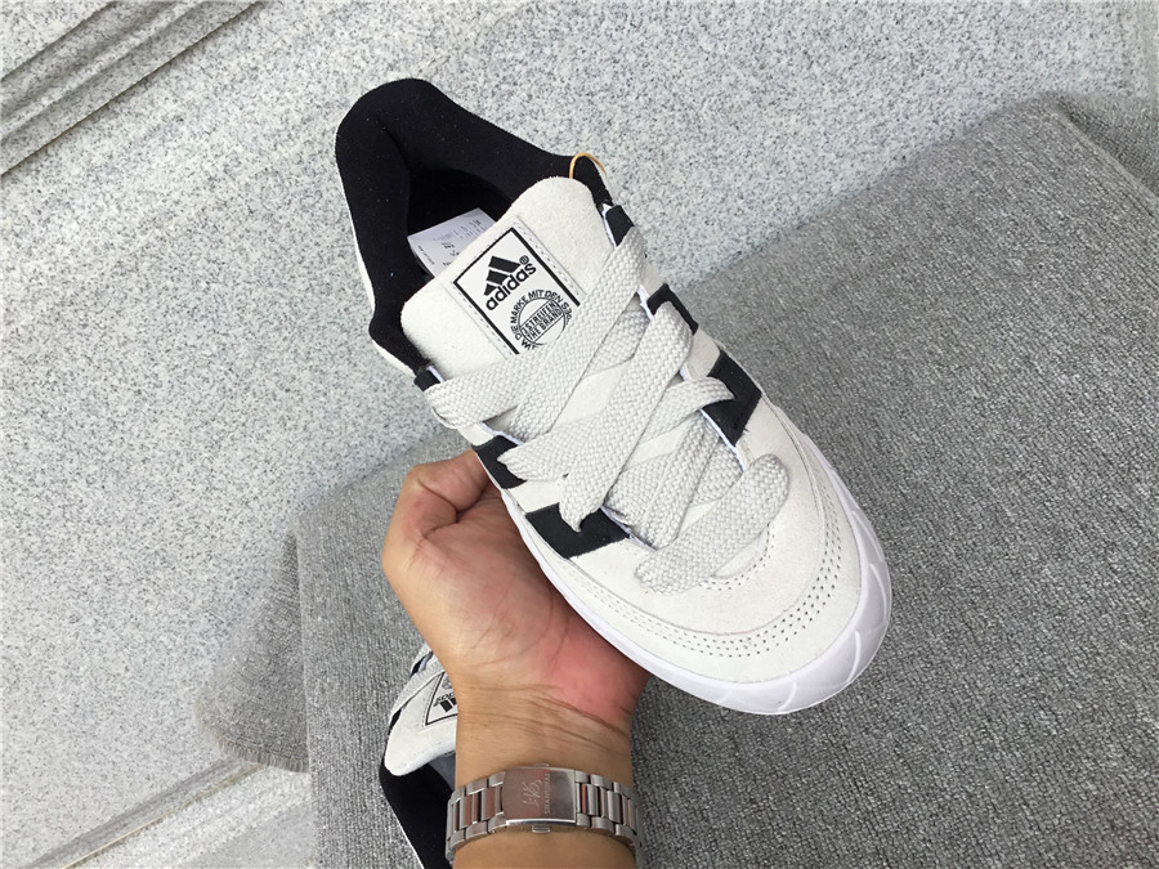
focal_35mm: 31
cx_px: 580
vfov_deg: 45.4
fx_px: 1038
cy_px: 434
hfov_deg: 58.4
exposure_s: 1/272
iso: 25
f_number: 2.4
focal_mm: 3.3
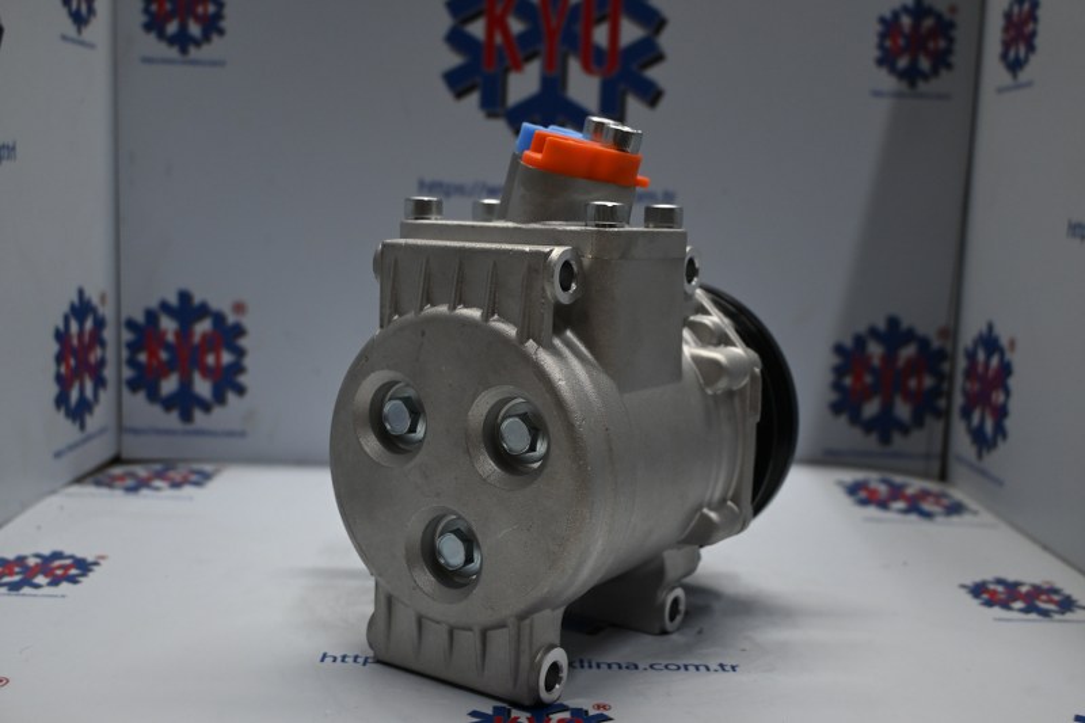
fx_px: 1130
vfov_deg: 35.5
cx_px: 542
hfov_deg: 51.3
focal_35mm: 38
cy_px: 362
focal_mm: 25
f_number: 4.2
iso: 640
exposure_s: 1/125
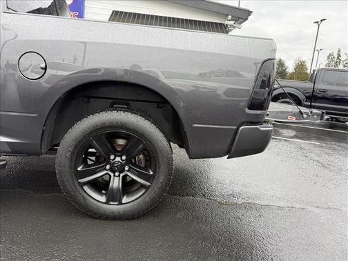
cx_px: 174
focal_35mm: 24
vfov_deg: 56.8
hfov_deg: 71.6
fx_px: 241
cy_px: 130
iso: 80
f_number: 1.78
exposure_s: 1/353
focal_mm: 6.76
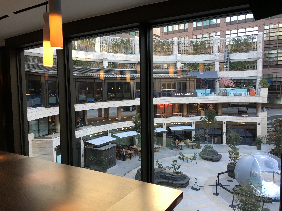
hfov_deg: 61.7
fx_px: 236
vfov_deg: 48.2
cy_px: 106
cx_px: 141
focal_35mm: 29
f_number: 2.2
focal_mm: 4.15
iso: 32
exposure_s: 1/33
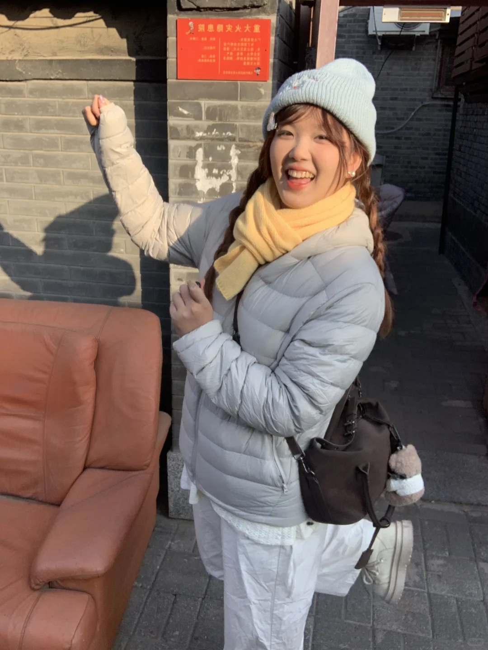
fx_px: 601
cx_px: 244
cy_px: 325
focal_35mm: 32
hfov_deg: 44.2
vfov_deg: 56.8
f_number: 2.2
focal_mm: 2.87
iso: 16
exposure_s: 1/451
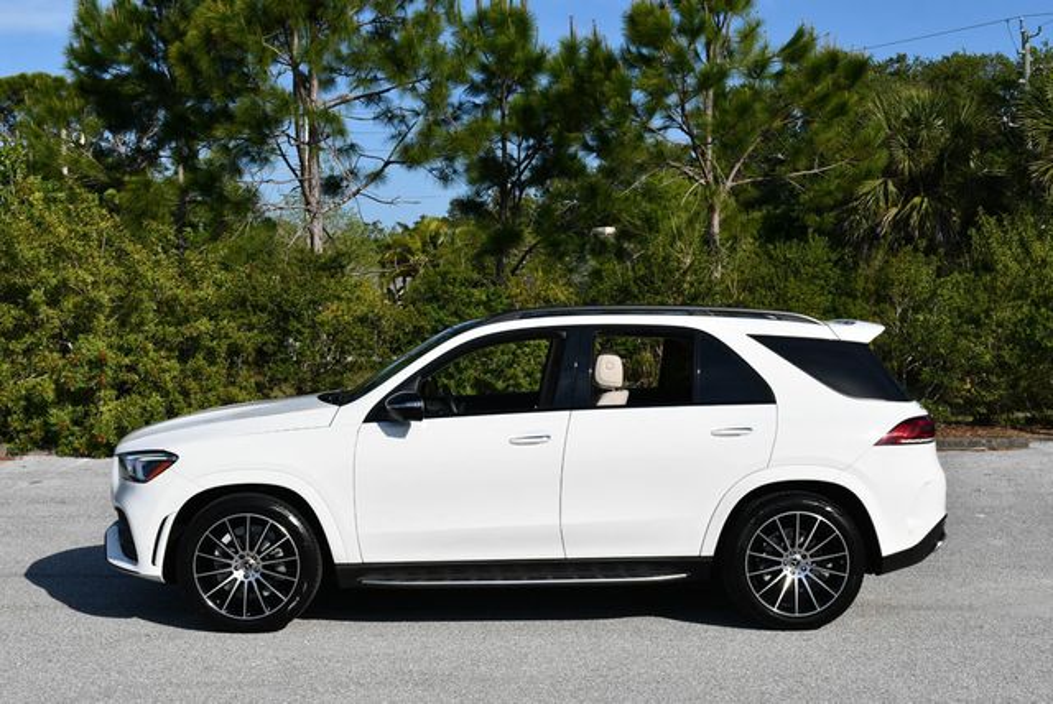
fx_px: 1522
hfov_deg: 38.2
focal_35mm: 52
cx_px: 526
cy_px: 352
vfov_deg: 26.0
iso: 100
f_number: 9
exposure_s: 1/320
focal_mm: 26
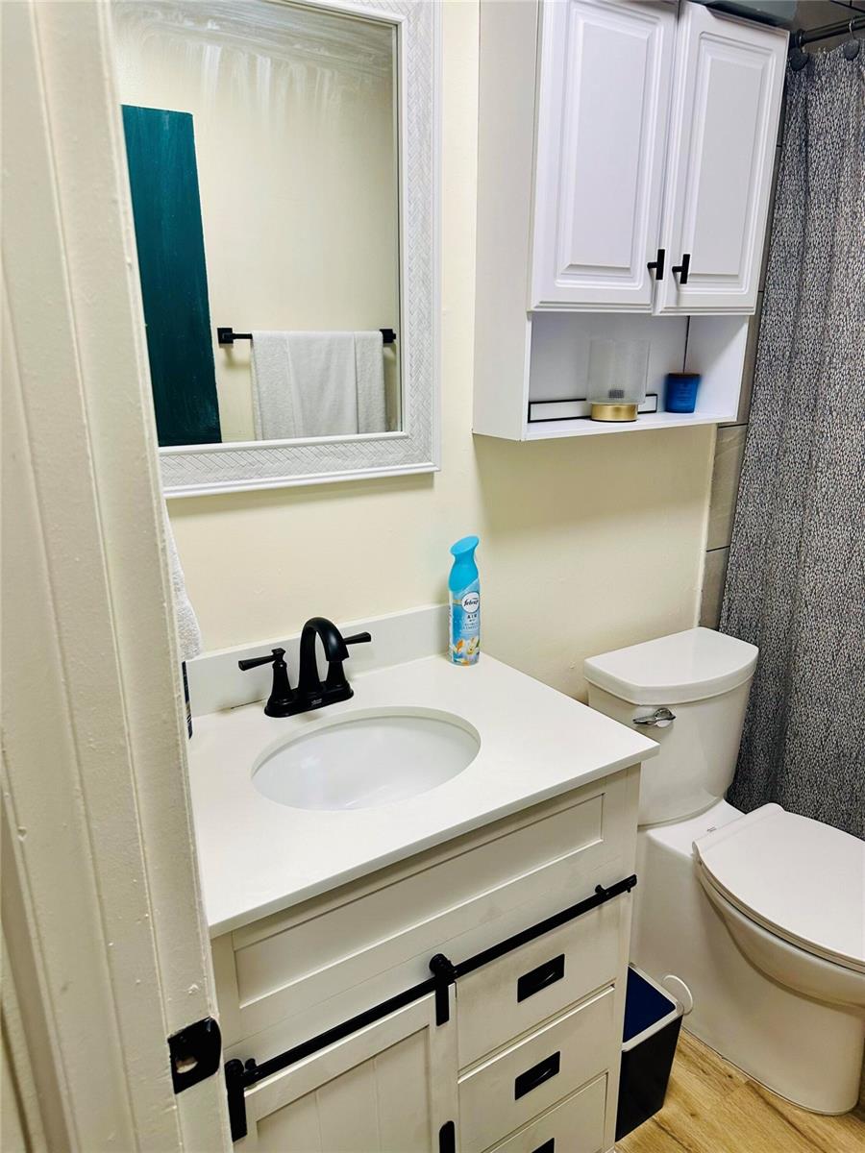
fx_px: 800
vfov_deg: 71.6
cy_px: 576
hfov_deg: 56.8
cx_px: 432
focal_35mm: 24
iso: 160
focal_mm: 6.86
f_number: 1.78
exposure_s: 1/120
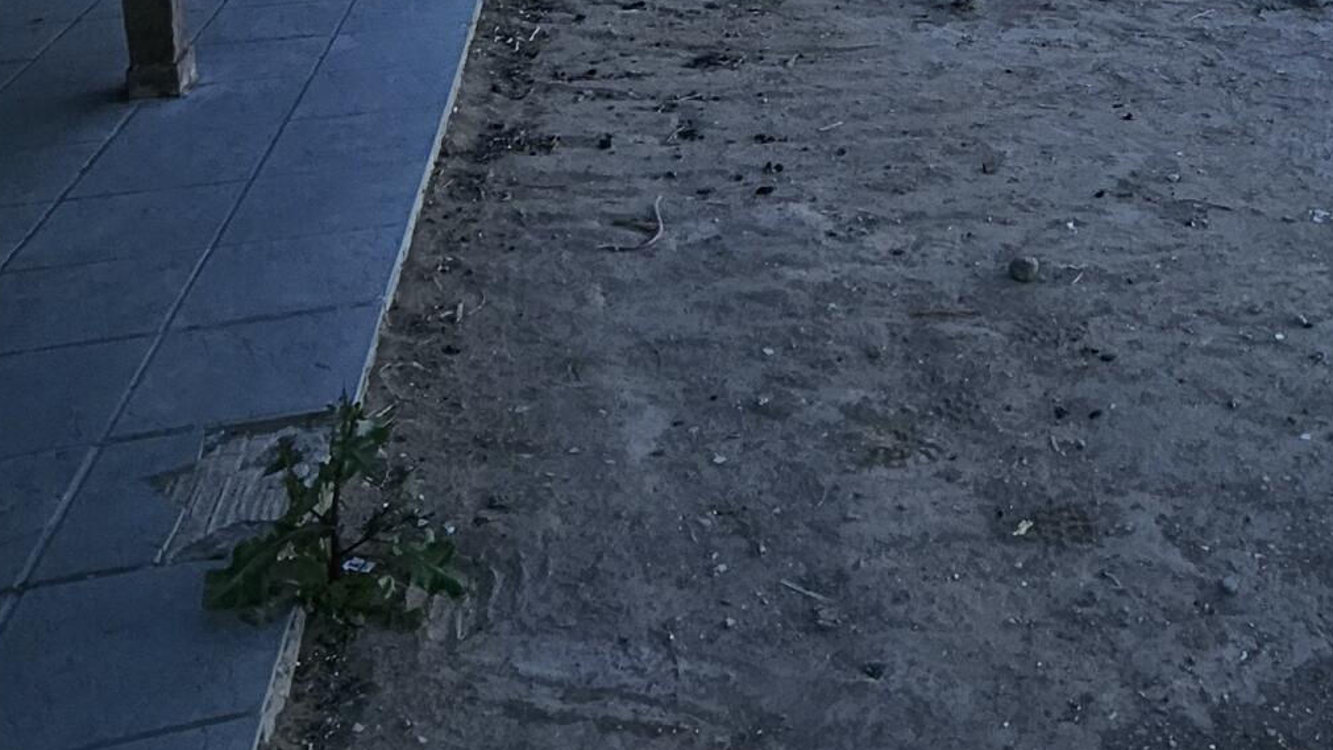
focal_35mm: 42
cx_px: 1220
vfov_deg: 24.3
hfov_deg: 43.8
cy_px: -260
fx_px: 1484
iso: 32
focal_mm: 1.74
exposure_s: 1/907
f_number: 2.2
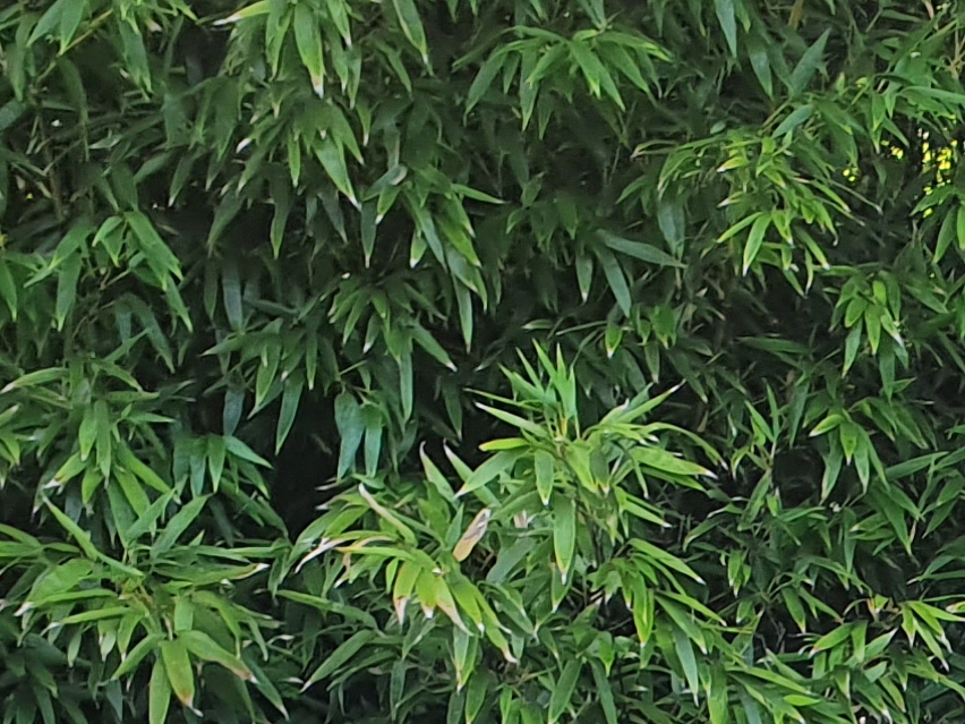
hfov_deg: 15.0
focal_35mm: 123
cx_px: 1402
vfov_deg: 11.5
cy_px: 1082
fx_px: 3429
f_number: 2.4
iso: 50
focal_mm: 4.32
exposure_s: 1/128
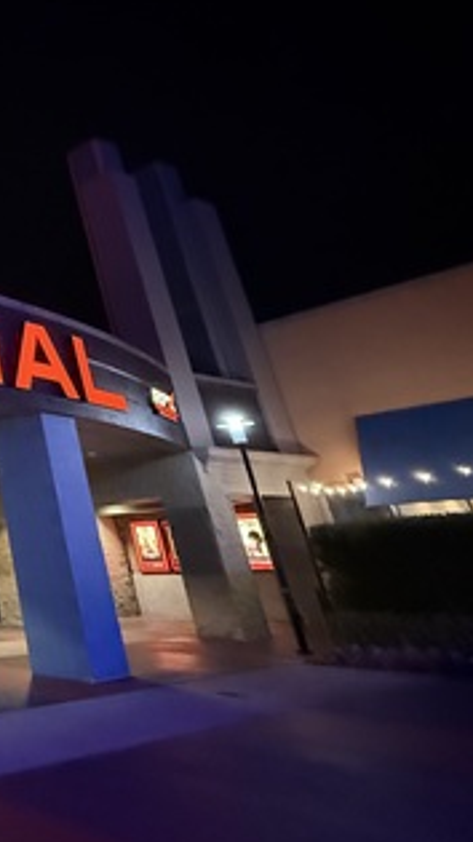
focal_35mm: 31
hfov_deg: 26.3
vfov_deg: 61.1
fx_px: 692
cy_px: 281
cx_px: -254
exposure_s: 1/40
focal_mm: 2.22
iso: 1600
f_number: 2.2
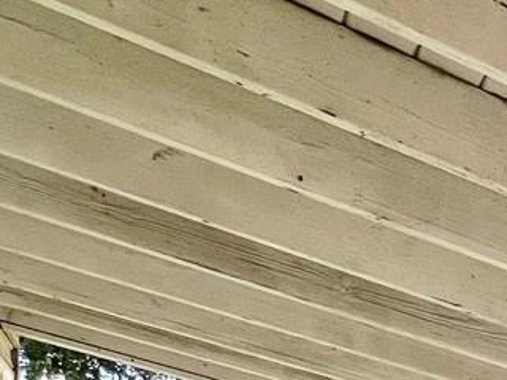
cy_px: 673
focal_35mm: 65
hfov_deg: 21.5
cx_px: 873
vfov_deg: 18.2
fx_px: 952
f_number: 1.8
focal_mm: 1.57
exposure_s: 1/196
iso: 32
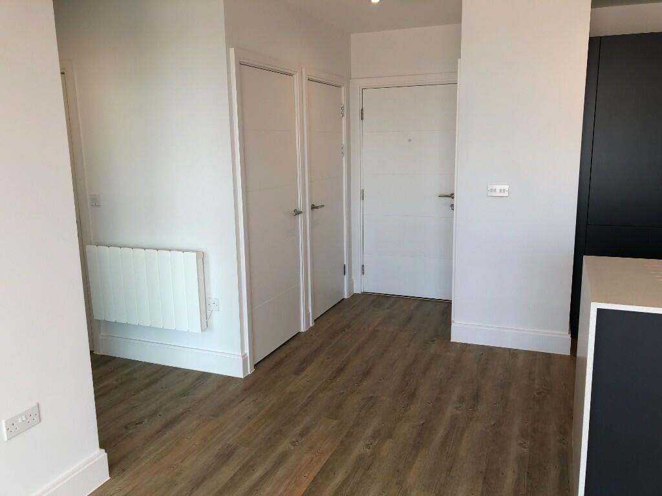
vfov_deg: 49.7
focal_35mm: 28
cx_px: 331
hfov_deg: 63.4
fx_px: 535
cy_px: 248
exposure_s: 1/100
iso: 32
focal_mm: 3.99
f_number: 1.8
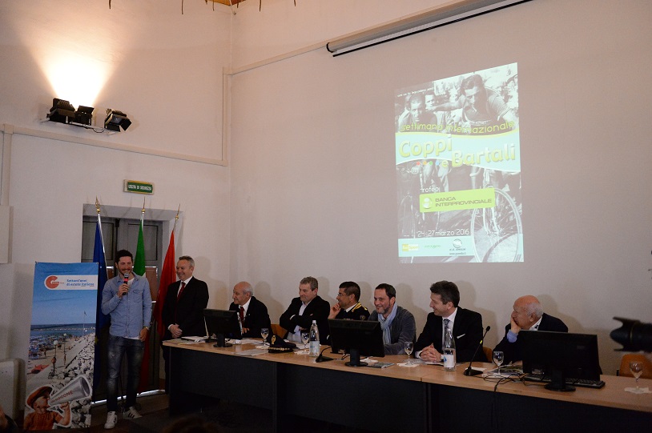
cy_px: 216
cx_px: 326
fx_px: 579
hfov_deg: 58.8
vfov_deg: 41.0
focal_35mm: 32
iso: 10000
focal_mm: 32
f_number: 2.8
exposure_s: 1/640
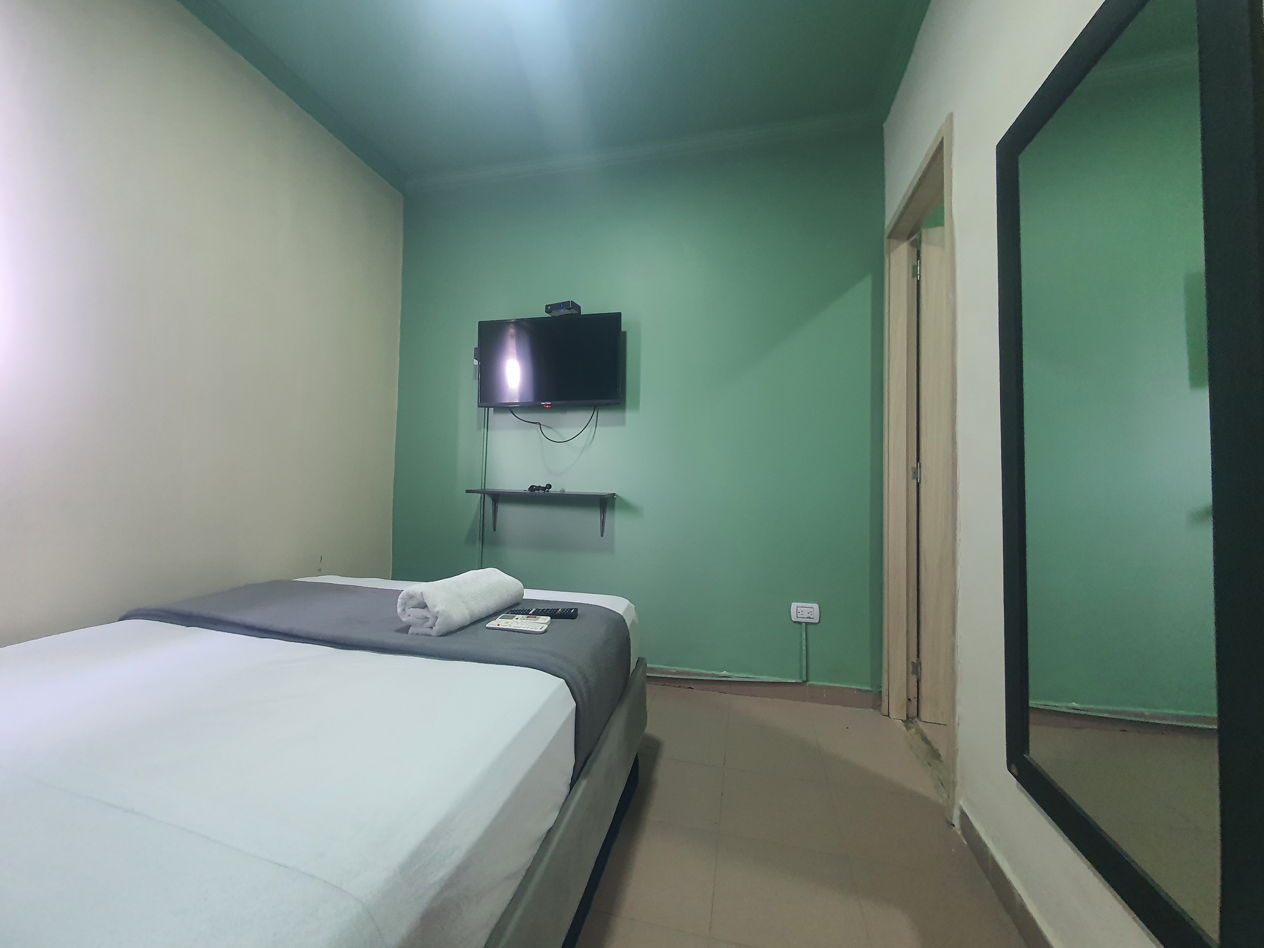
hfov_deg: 106.2
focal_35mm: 13
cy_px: 474
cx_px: 632
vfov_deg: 89.9
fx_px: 475
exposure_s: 1/40
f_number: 2.2
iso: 320
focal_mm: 1.8
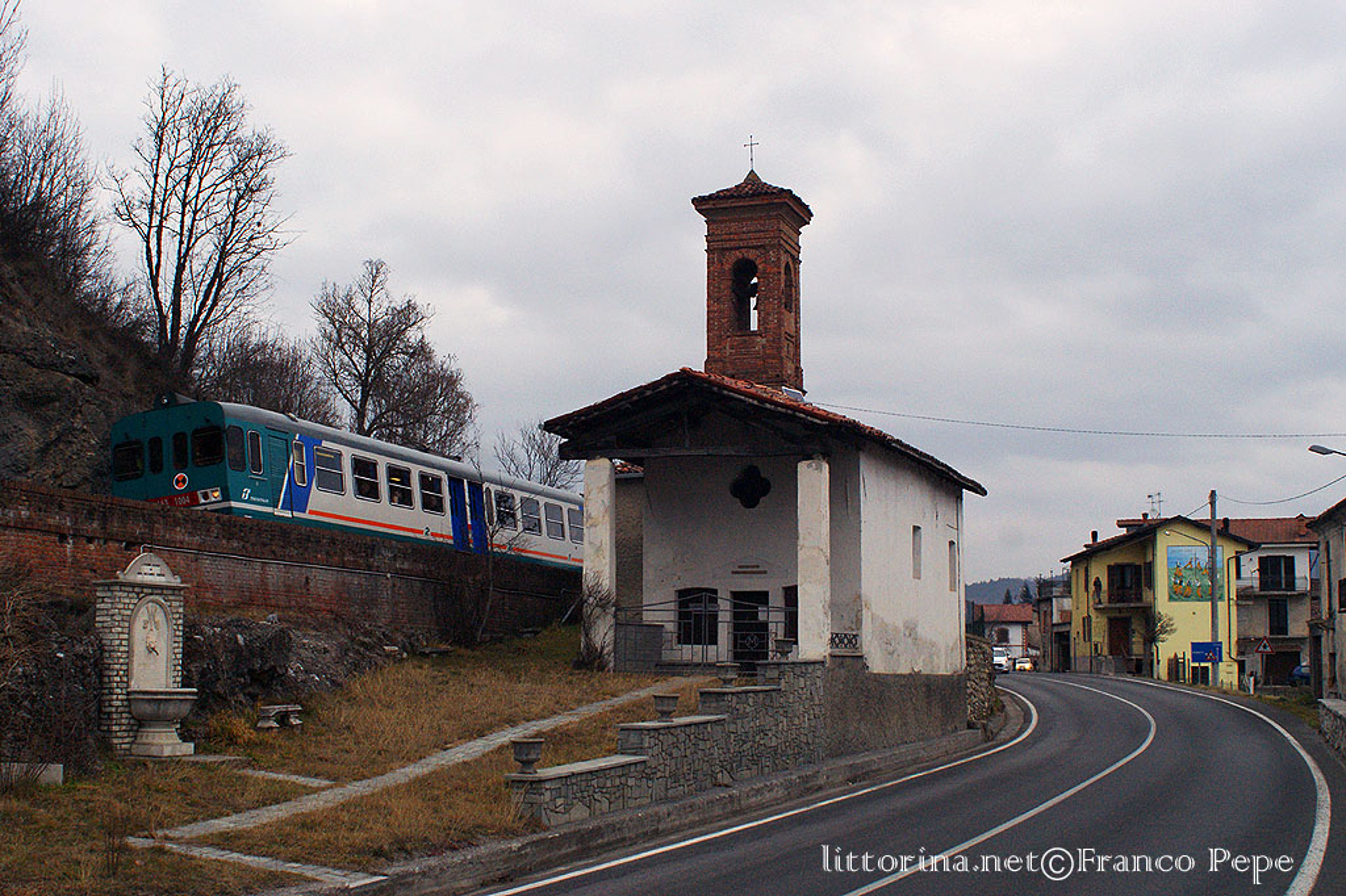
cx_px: 673
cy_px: 448
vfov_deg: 31.9
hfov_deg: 46.4
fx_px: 1570
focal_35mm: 42
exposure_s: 1/500
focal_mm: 28
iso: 800
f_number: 9
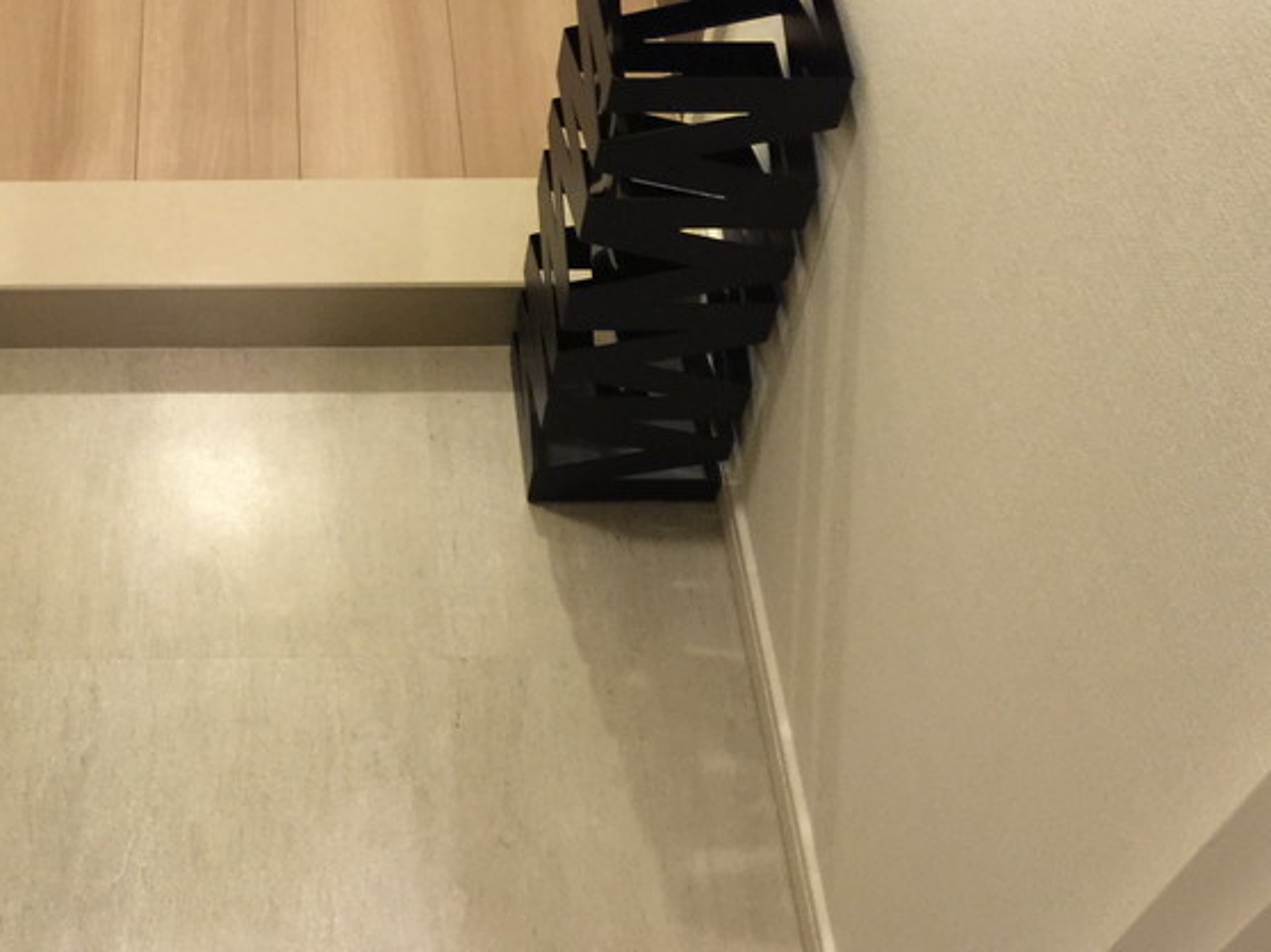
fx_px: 1908
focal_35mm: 52
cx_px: 241
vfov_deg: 27.6
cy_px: 221
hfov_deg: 35.6
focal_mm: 4.15
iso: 125
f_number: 2.2
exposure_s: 1/15
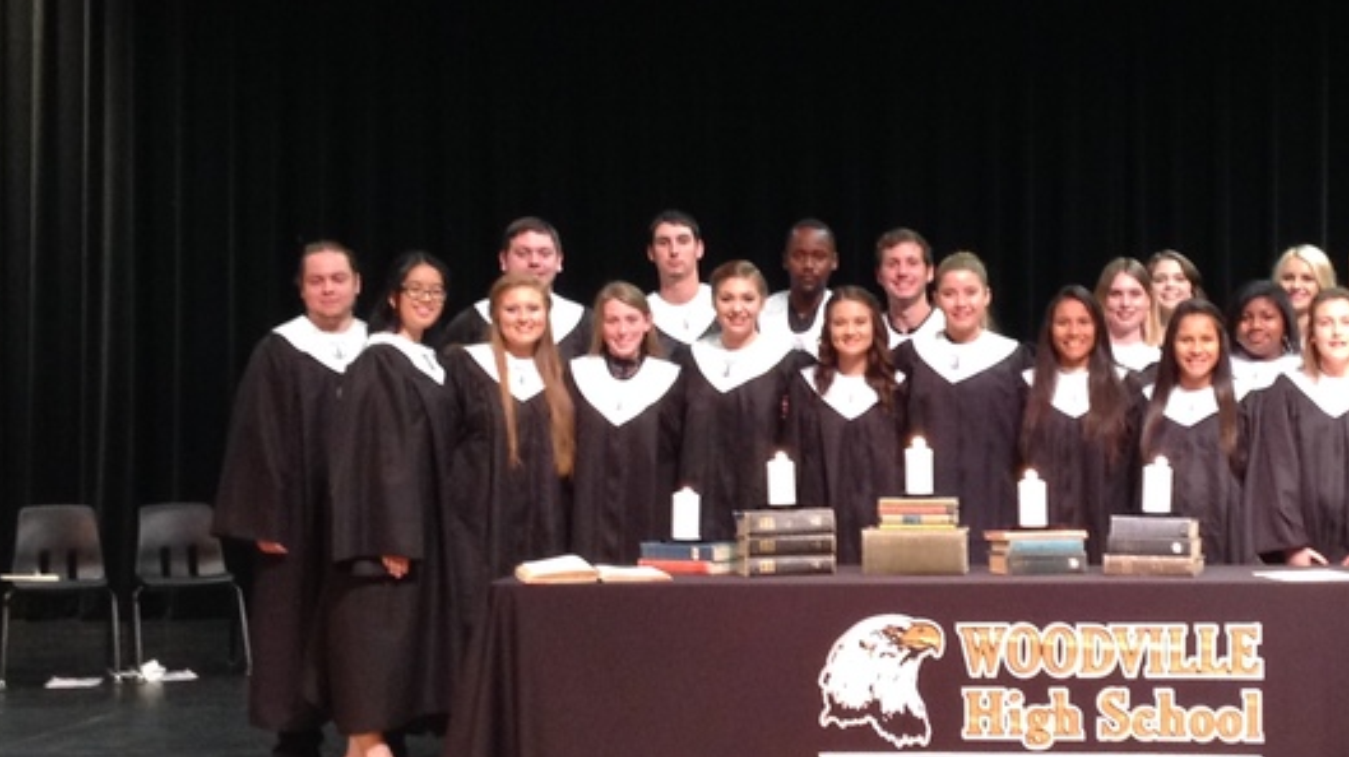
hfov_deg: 29.1
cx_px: 951
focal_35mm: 72
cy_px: 356
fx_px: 2574
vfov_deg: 16.7
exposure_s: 1/15
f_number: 2.4
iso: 200
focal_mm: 4.28
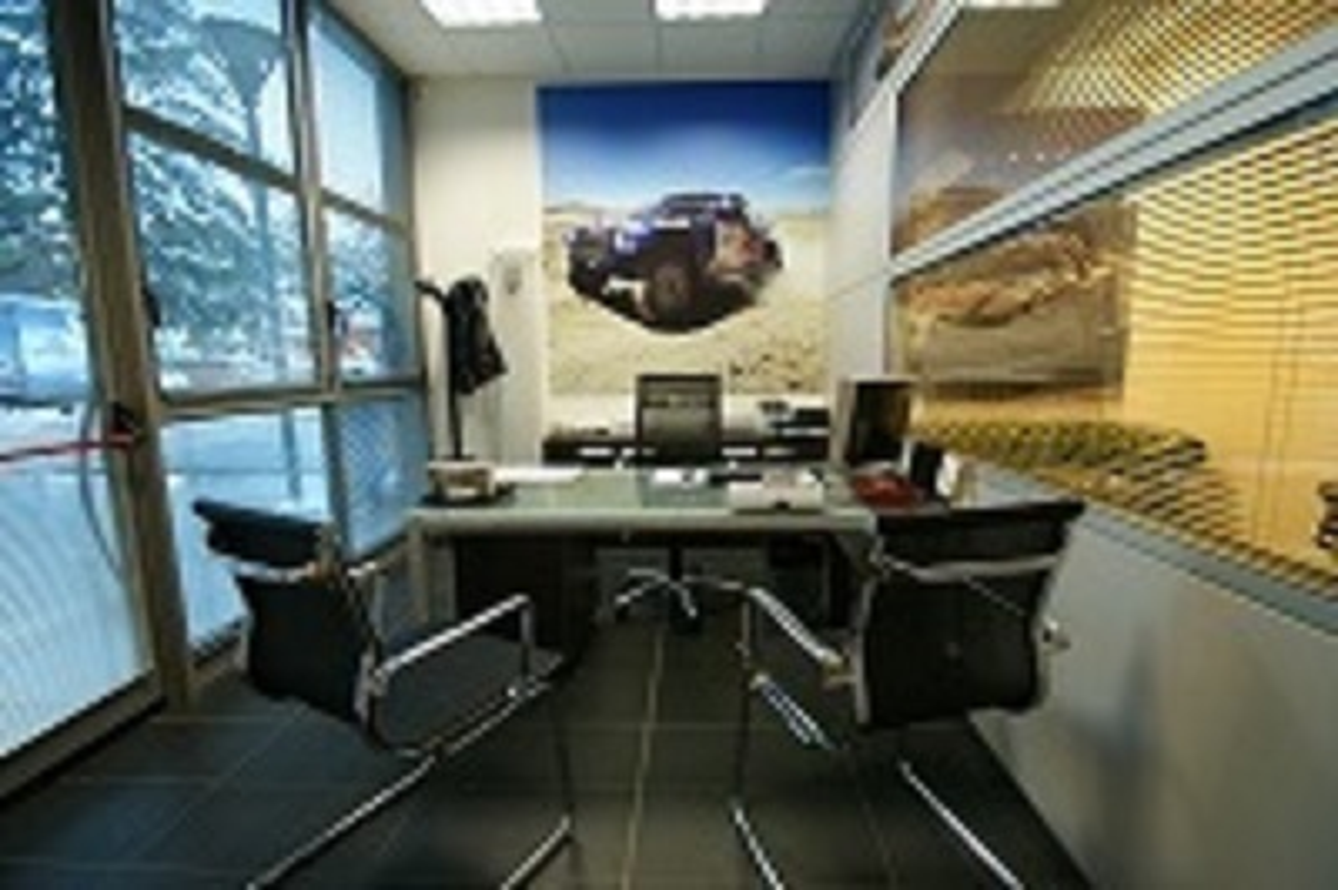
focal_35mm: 15
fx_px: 557
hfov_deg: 100.4
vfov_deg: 77.2
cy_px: 445
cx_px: 669
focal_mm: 10
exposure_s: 1/30
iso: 400
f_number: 3.5
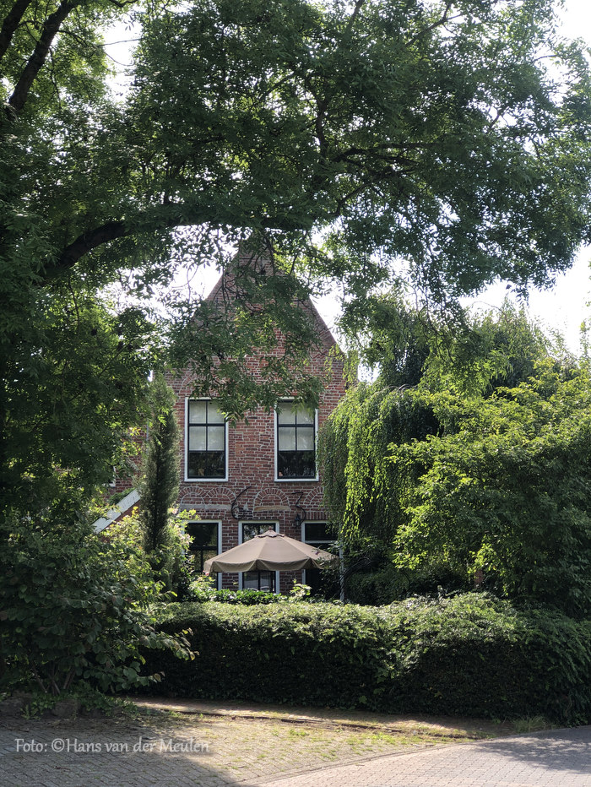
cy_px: 394
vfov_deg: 33.8
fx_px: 1296
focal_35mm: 57
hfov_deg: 25.7
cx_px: 296
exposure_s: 1/173
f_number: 2.8
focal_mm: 6.6
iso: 20
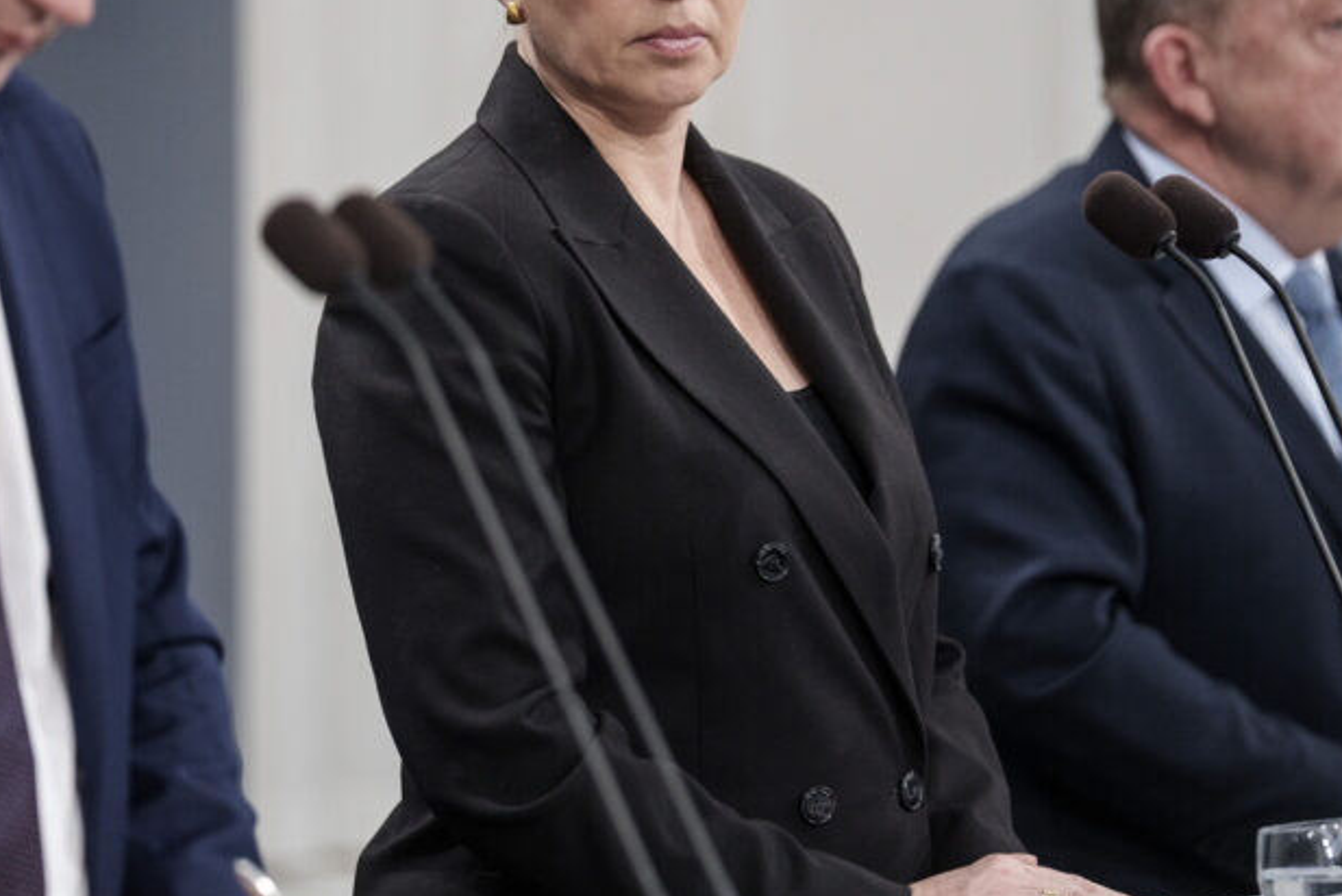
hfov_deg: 7.7
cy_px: 229
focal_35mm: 268
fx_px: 9995
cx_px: 631
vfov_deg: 5.1
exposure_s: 1/500
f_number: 2.8
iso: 2000
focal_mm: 176
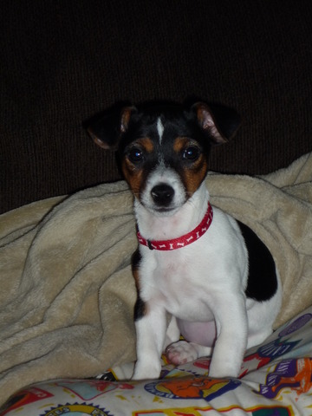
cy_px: 208
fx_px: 1442
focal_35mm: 120
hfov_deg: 12.3
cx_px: 156
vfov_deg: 16.4
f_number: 5.8
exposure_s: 1/60
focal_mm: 20.8
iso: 160
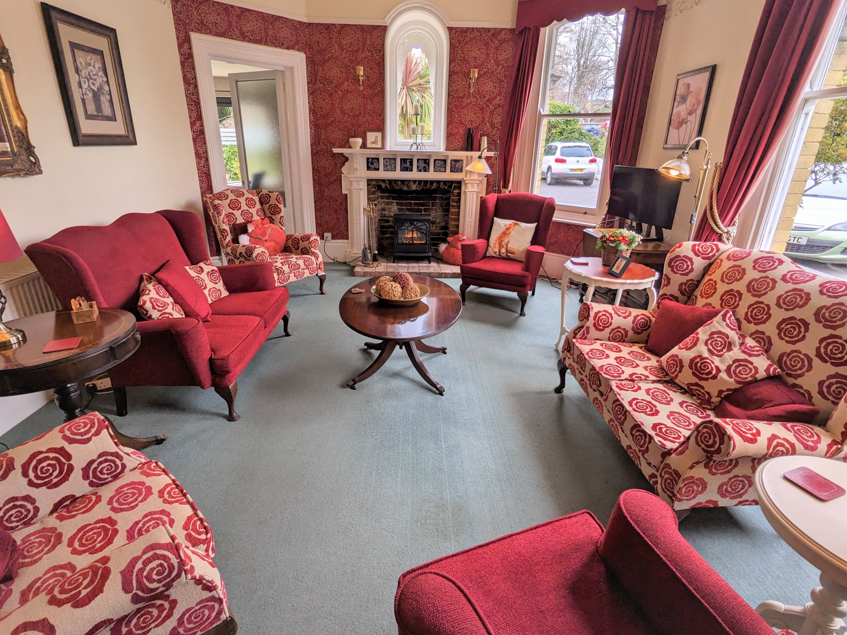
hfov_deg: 91.0
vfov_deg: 74.7
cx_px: 417
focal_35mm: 17
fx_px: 416
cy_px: 308
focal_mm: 2.22
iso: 29
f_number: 2.2
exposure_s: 1/97.6
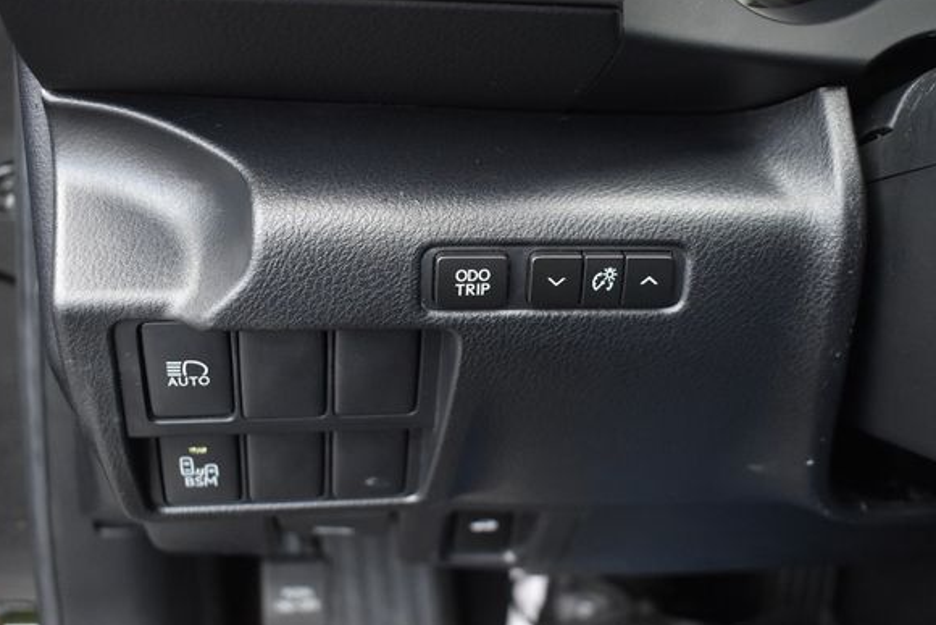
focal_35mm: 43
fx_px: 1118
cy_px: 333
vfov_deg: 31.2
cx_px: 497
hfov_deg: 45.4
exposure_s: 1/125
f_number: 4
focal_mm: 26
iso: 2000
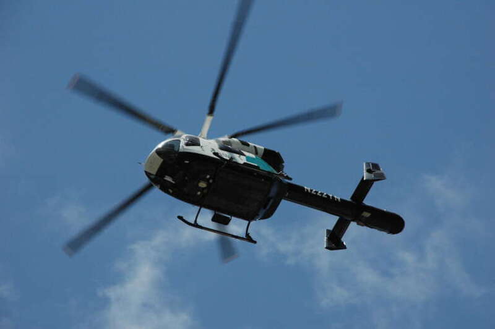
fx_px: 2782
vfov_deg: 6.8
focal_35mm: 202
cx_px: 248
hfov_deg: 10.2
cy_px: 164
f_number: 11
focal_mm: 135
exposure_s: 1/400
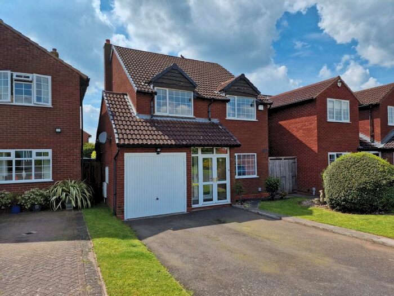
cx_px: 197
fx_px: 262
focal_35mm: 23
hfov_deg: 73.9
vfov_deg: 58.9
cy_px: 148
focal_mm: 6.4
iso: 50
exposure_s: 1/1096
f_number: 1.8
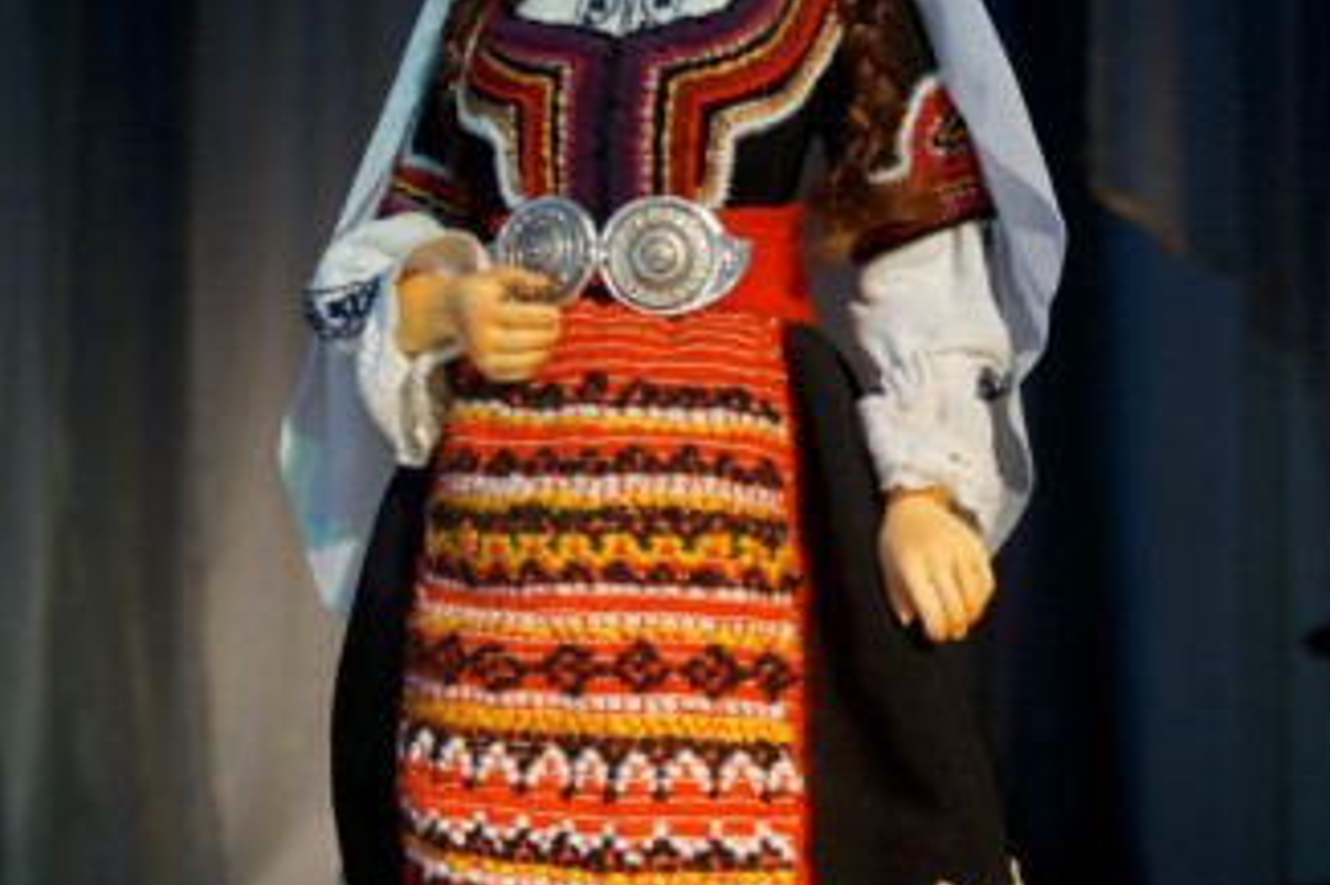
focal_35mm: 63
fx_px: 2326
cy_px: 414
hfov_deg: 31.9
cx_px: 636
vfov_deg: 21.5
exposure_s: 1/160
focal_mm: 26
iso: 800
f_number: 4
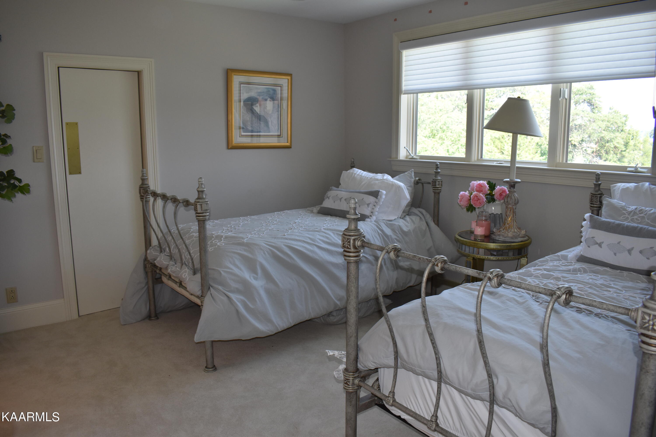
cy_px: 218
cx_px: 328
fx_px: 492
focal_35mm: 27
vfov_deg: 47.9
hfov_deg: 67.4
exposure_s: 1/200
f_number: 5
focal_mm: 18
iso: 500
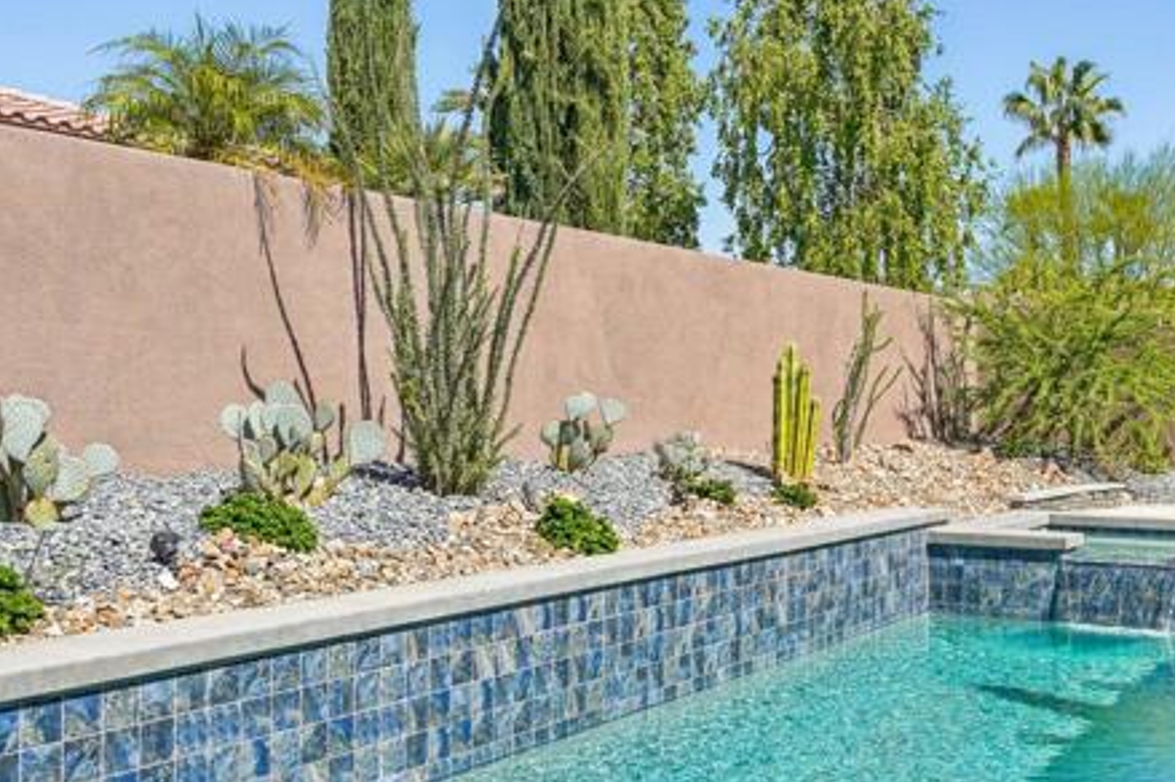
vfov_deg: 31.7
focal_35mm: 42
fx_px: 1370
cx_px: 685
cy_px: 477
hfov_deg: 46.3
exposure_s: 1/400
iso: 100
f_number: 7.1
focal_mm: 18
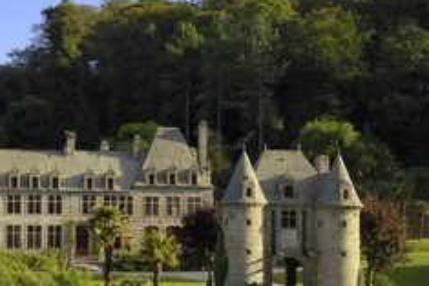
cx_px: 59
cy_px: 177
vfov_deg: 14.6
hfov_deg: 21.3
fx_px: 1120
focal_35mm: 94
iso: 100
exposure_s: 1/160
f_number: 6.7
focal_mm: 35
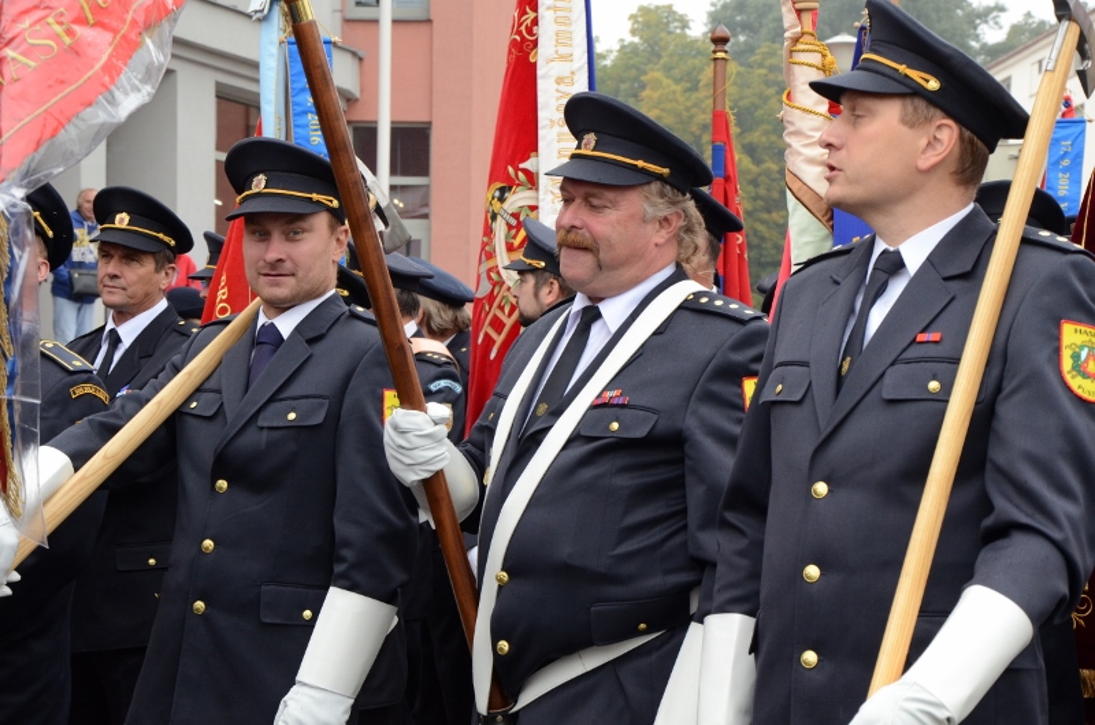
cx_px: 548
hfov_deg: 26.0
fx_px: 2368
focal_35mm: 78
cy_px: 362
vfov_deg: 17.4
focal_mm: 52
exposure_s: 1/250
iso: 1000
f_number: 8
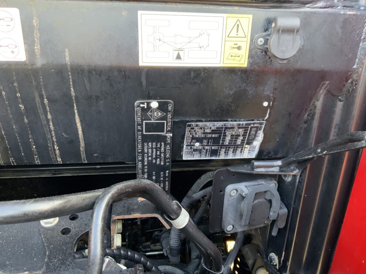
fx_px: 317
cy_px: 140
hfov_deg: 60.0
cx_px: 187
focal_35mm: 30
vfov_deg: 46.8
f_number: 1.8
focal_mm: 3
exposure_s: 1/60
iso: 160
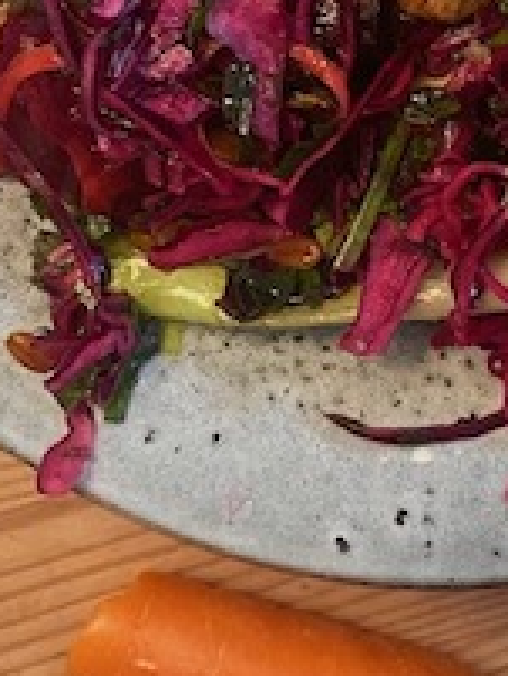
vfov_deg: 20.9
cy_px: -175
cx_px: 508
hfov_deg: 16.8
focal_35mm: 86
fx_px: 1681
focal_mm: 4.25
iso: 200
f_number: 1.8
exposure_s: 1/50
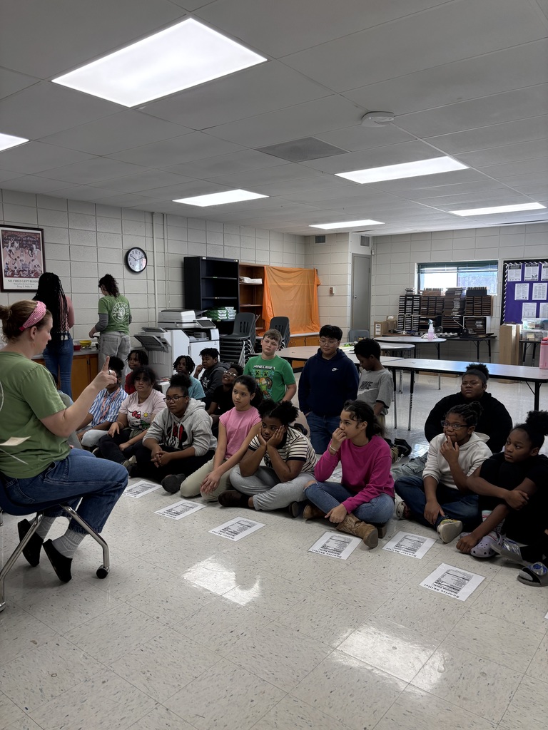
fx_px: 549
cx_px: 274
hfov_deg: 53.1
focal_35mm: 26
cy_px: 365
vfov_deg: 67.3
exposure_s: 1/120
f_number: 1.6
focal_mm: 5.96
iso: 100
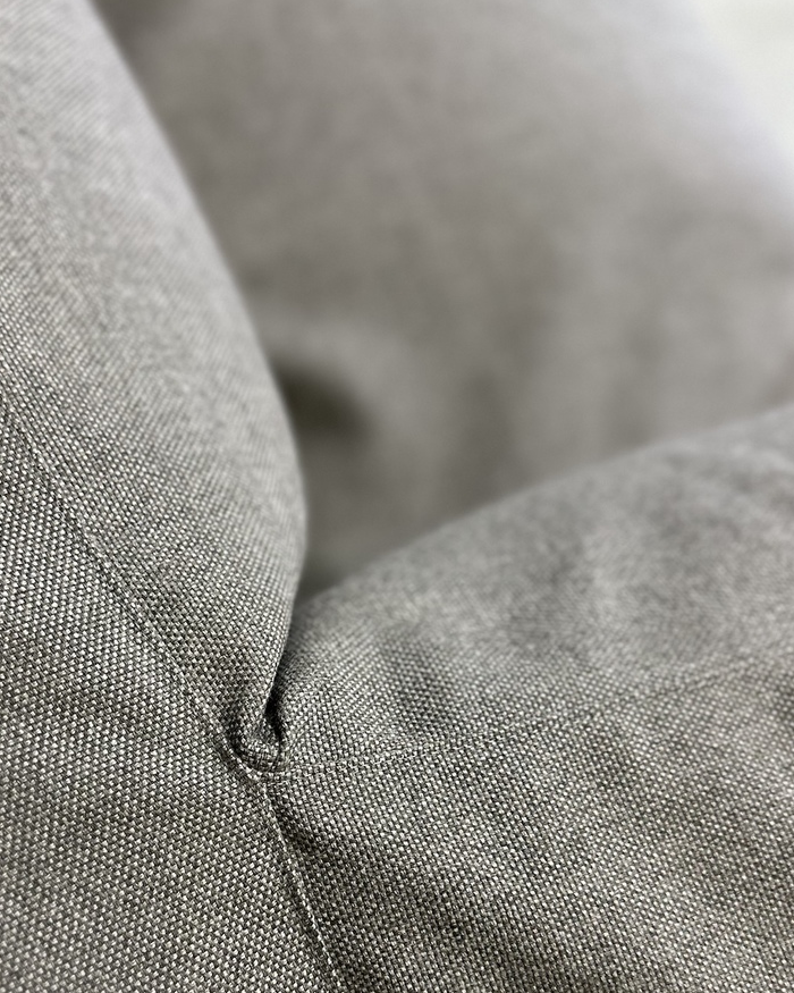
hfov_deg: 41.9
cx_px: 294
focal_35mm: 35
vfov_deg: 49.8
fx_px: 1028
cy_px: 727
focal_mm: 6.86
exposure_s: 1/50
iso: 640
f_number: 1.78
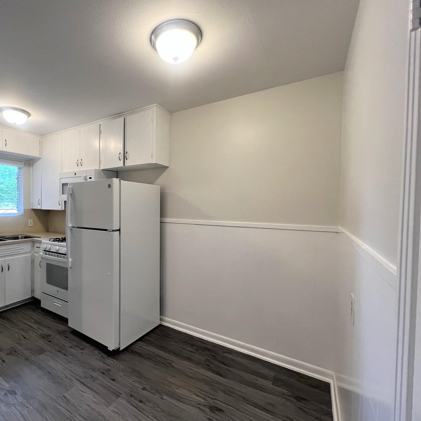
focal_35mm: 16
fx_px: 220
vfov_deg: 87.4
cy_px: 212
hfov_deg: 85.0
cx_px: 147
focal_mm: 1.57
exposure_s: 1/120
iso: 125
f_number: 1.8
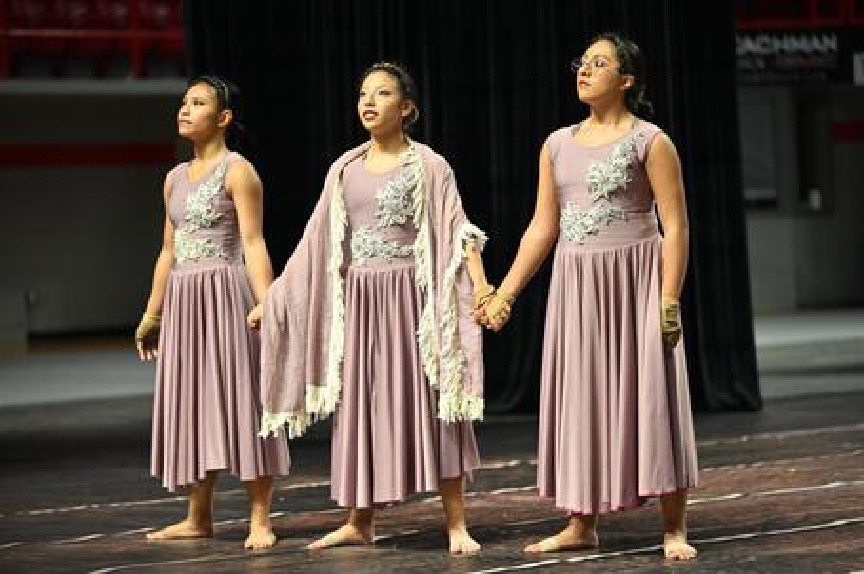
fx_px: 3118
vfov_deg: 10.5
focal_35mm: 130
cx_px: 432
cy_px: 287
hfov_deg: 15.8
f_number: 2.8
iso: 1600
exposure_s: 1/1000
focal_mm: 130
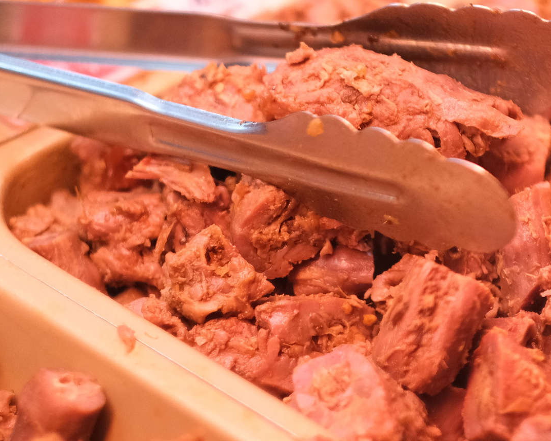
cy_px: 197
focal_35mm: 188
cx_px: 425
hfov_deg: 10.2
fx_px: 3066
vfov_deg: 8.2
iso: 2000
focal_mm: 56
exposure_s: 1/1400
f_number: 1.2
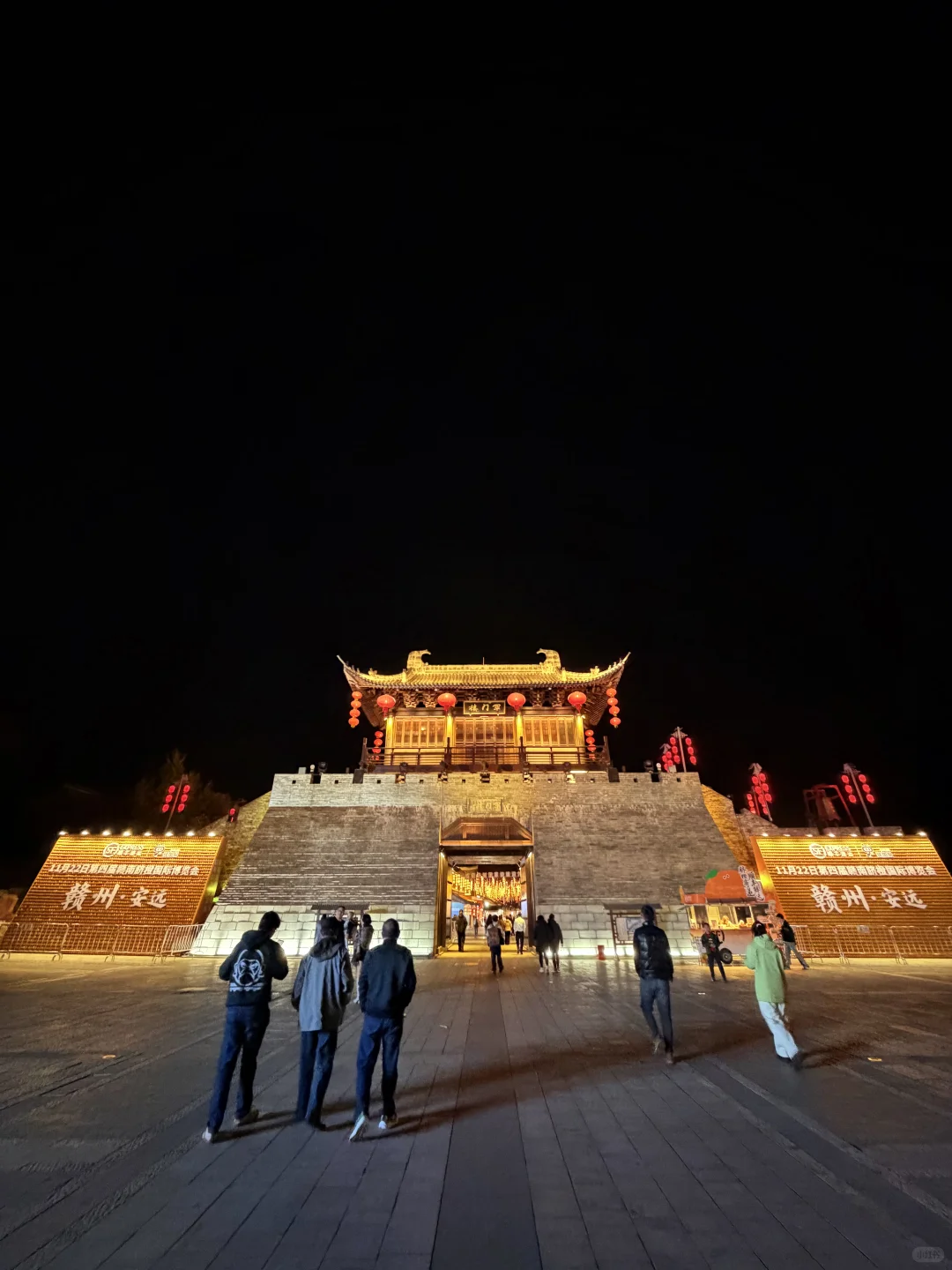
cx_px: 476
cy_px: 635
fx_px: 513
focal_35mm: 14
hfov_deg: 85.7
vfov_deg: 102.1
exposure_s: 1/33
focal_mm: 2.22
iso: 1250
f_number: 2.2
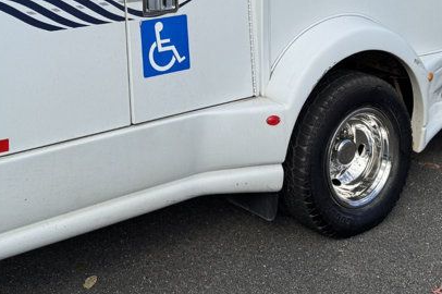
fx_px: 773
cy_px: -72
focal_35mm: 63
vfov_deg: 20.0
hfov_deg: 31.9
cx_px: 216
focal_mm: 6.76
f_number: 1.78
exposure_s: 1/4049
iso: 80
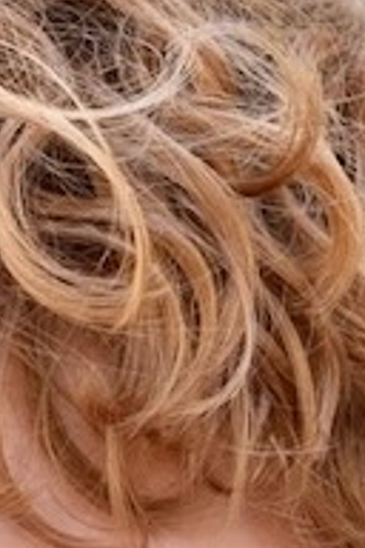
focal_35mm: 379
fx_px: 5764
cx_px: -34
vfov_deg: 5.4
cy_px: 926
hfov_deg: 3.6
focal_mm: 85
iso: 400
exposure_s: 1/800
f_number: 5.6
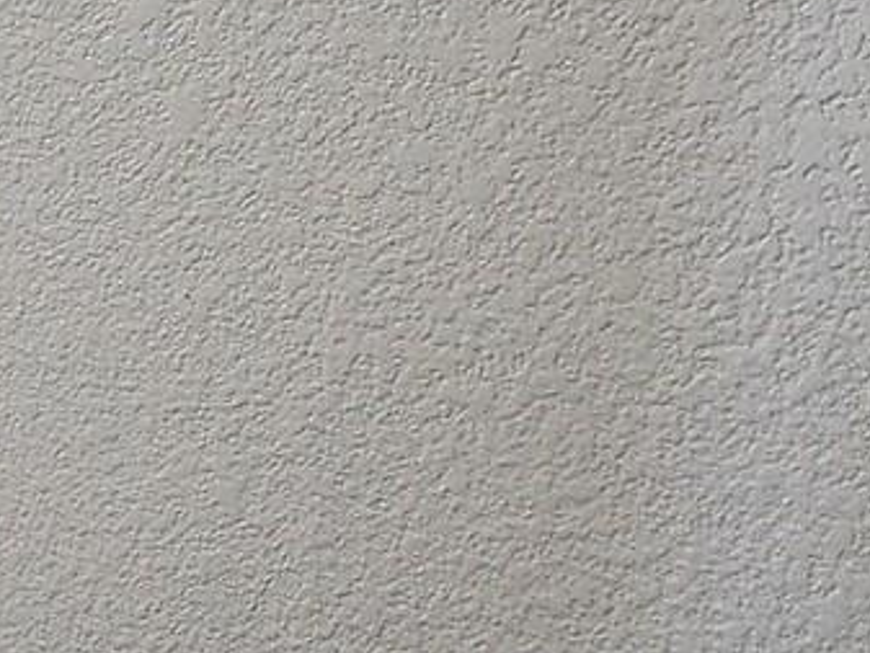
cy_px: 596
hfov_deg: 20.9
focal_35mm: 79
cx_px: -439
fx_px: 1986
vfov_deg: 18.4
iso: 125
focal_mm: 2.2
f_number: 2.2
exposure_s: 1/60
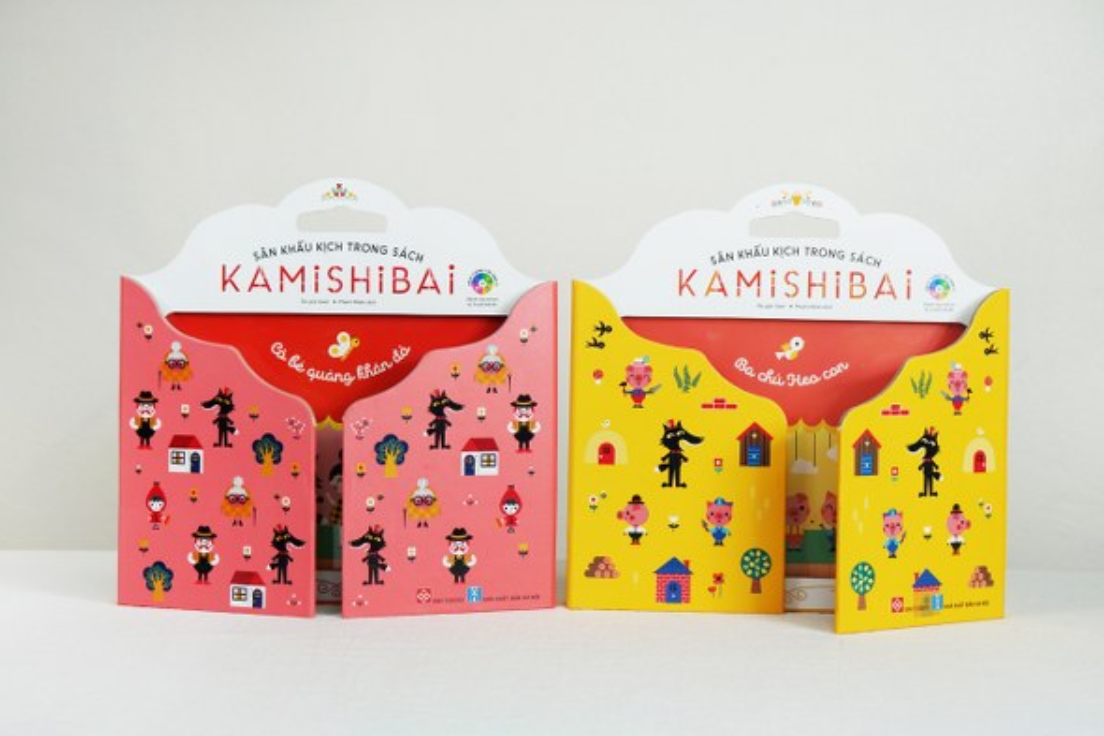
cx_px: 558
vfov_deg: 23.4
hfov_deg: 34.5
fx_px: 1778
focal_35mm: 58
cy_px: 371
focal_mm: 38
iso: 160
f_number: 4
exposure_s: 1/160
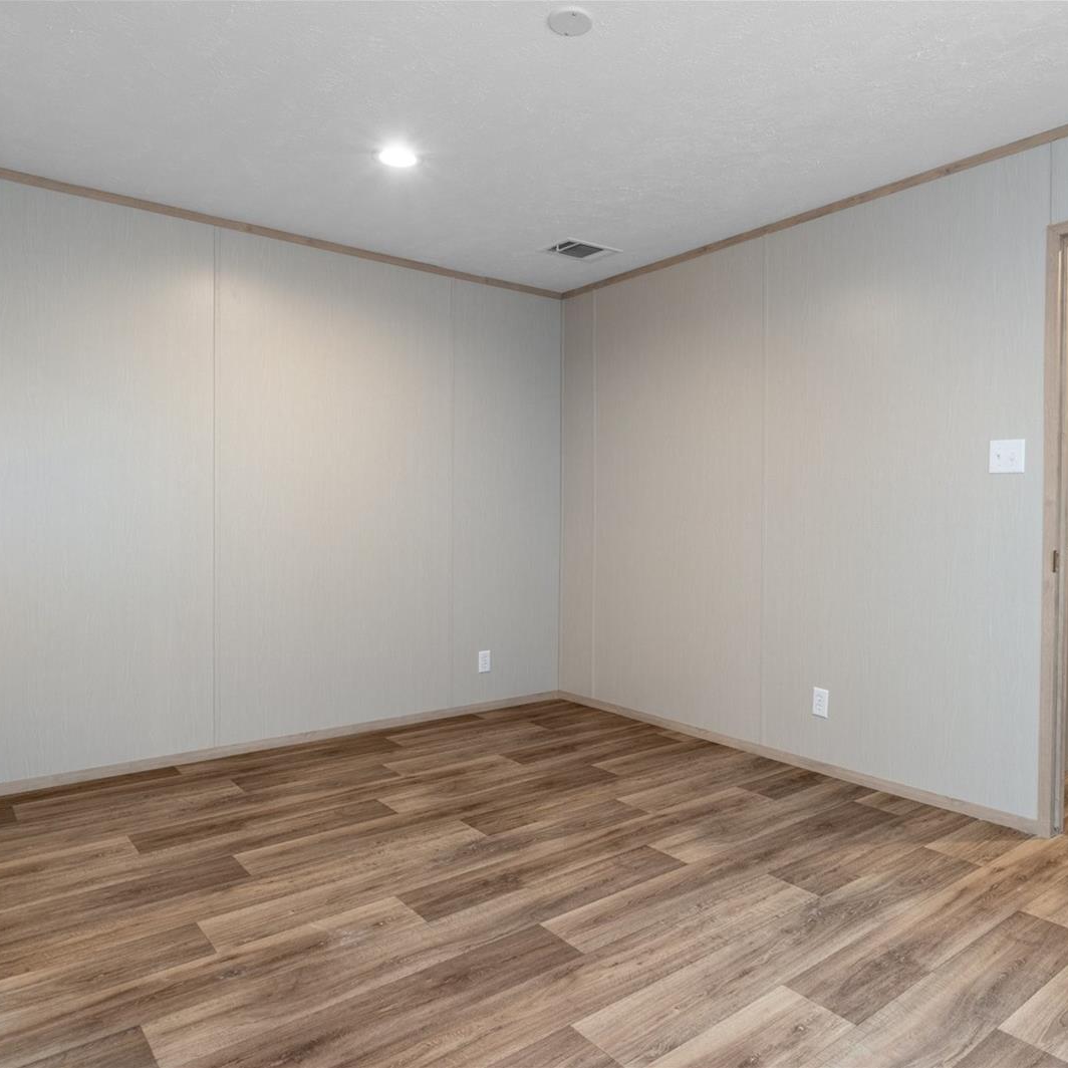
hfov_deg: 67.1
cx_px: 583
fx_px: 803
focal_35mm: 23
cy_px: 534
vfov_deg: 67.3
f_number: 8
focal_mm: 12
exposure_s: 1/13
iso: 320
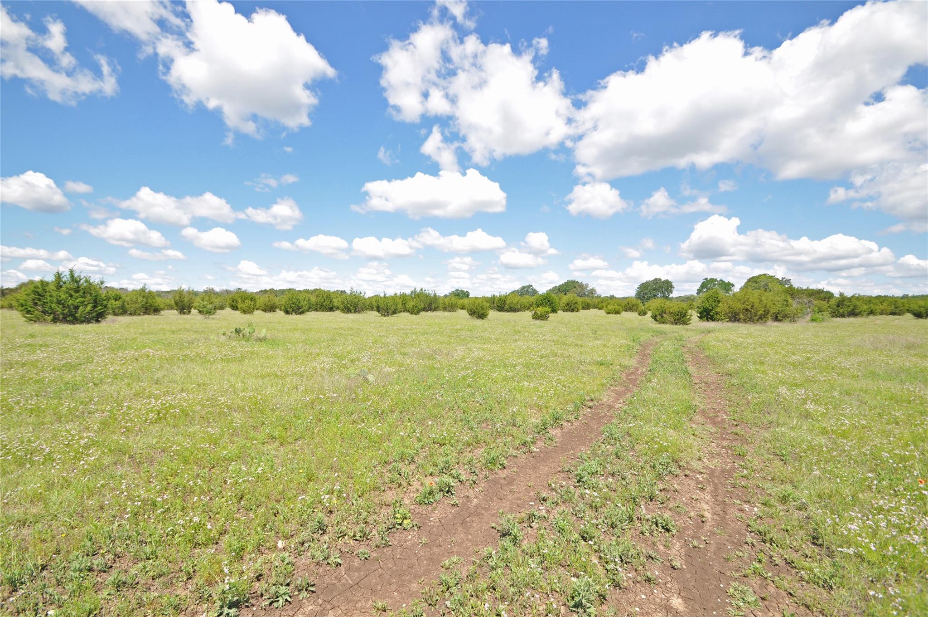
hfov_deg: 100.5
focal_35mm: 15
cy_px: 308
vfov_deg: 77.2
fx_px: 386
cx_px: 464
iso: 250
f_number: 5.6
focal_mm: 10
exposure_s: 1/500
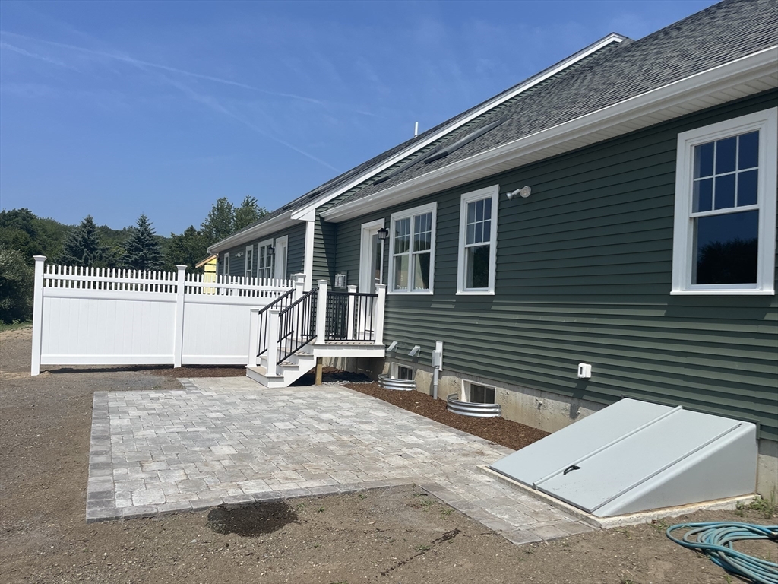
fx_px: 584
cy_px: 292
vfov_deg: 53.1
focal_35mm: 26
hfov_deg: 67.3
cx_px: 389
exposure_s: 1/5556
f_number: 1.6
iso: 50
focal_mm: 5.1
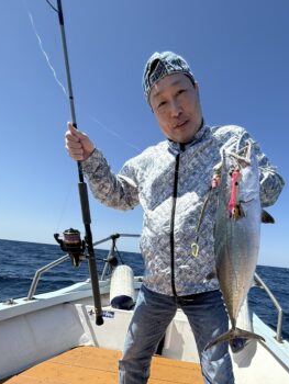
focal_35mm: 20
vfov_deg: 77.4
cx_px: 190
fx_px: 222
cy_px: 273
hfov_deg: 64.5
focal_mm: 2.22
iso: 50
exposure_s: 1/2841
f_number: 2.2
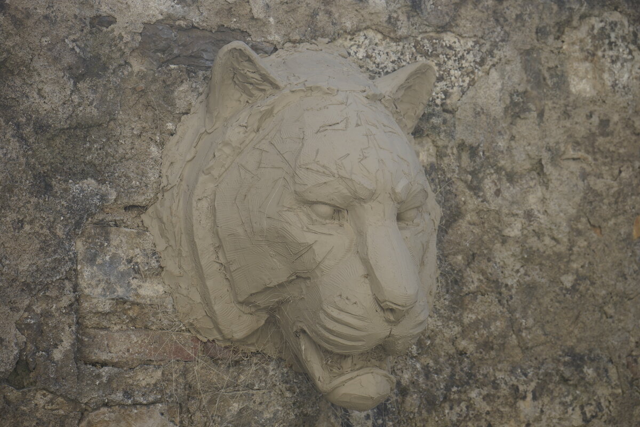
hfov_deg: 29.7
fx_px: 1209
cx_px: 320
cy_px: 214
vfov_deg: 20.0
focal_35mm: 68
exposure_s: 1/200
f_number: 8
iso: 100
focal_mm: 68
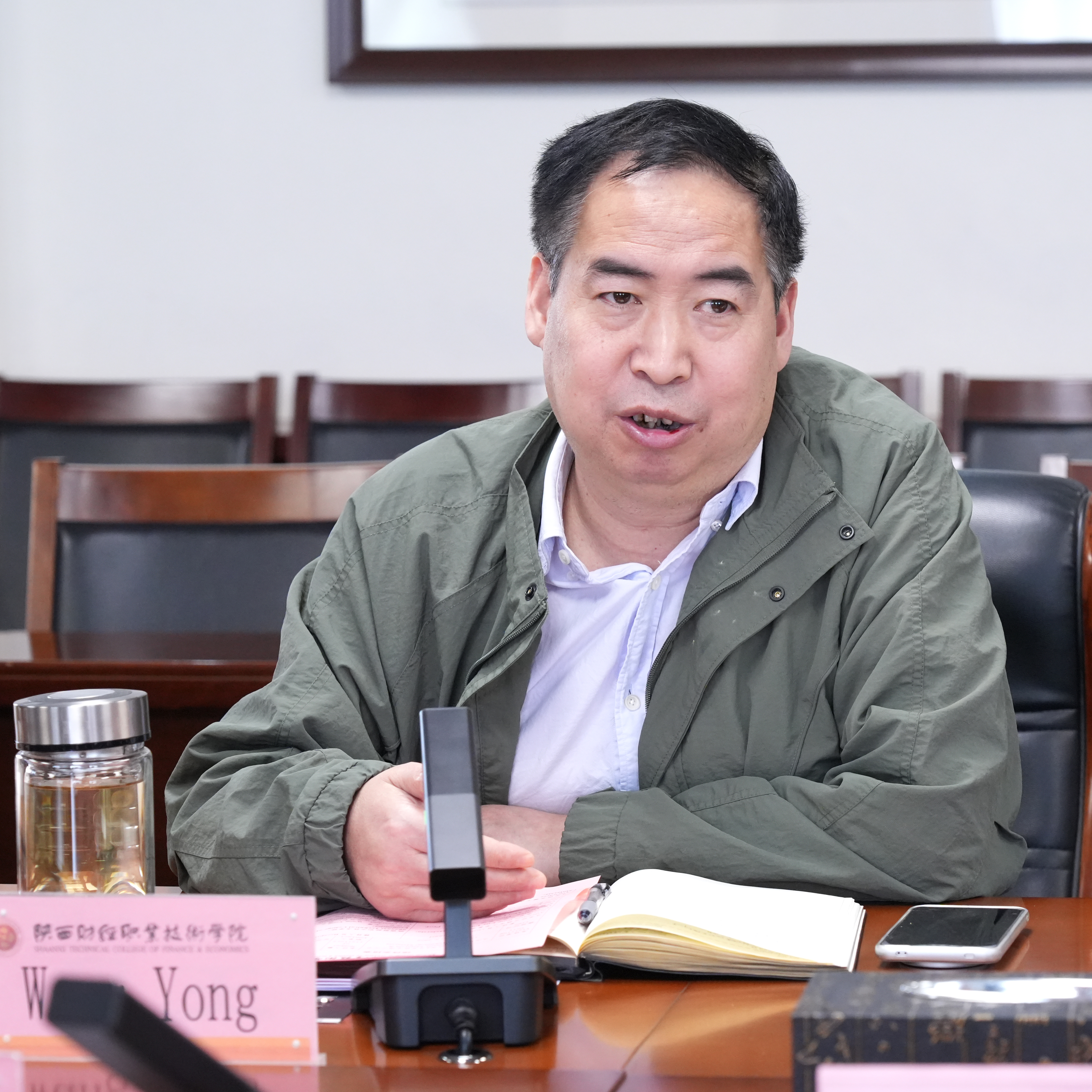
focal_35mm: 134
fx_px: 4783
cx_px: 614
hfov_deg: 13.0
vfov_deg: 13.0
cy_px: 546
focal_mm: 105
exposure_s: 1/200
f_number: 6.3
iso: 5000
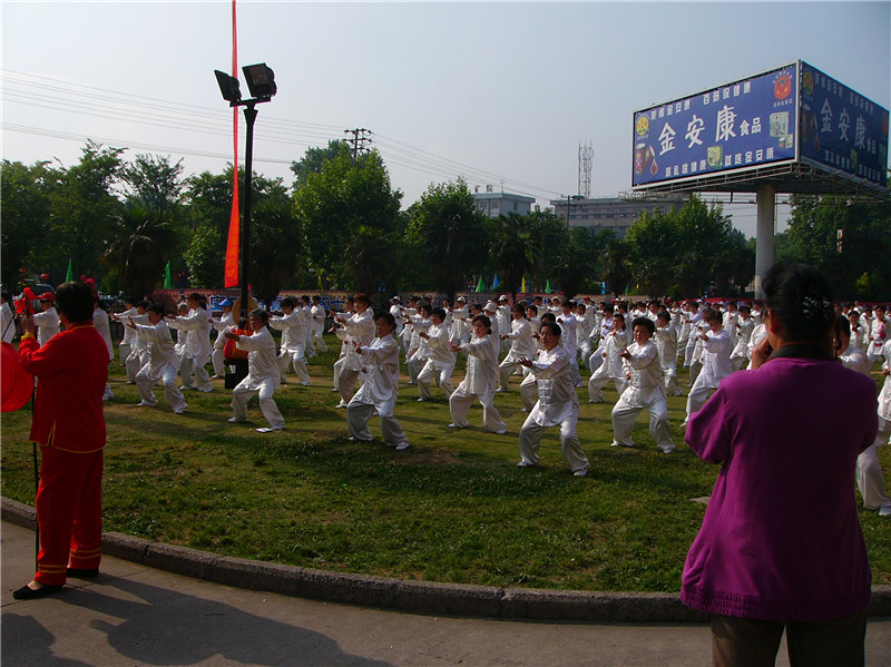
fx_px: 926
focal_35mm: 36
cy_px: 334
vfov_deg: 39.6
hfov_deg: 51.4
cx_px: 446
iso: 50
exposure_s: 1/1000
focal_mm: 6
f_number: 4
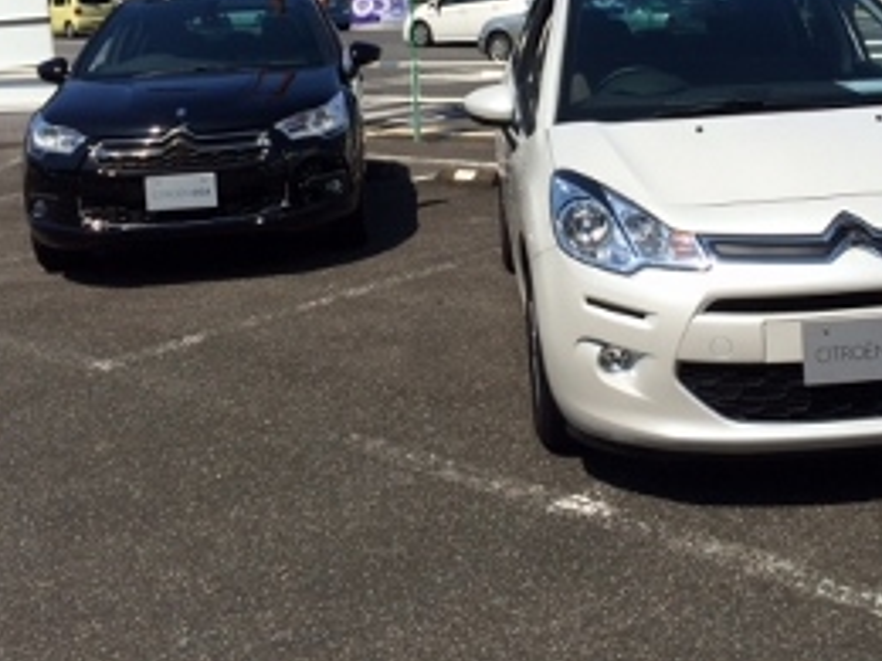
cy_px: 92
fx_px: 1325
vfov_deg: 27.2
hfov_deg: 36.6
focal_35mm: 52
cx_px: 563
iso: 40
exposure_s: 1/3165
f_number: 2.2
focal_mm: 4.12
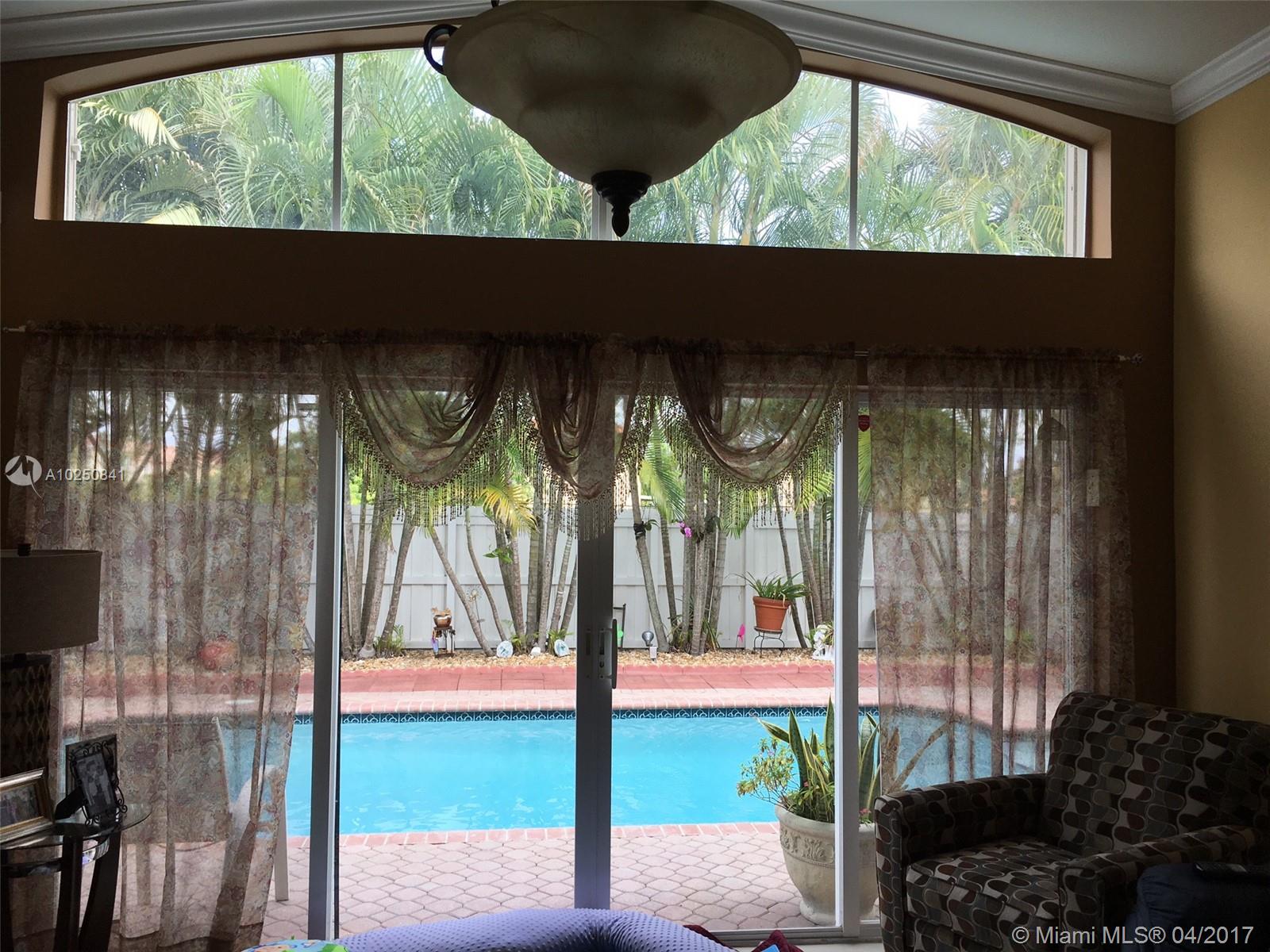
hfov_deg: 61.7
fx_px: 1064
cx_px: 635
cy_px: 476
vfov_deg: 48.2
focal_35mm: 29
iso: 25
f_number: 2.2
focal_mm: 4.15
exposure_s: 1/413
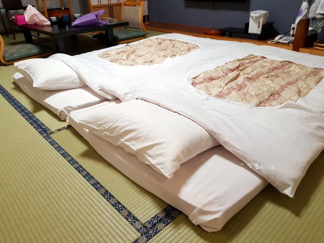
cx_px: 162
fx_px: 243
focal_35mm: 26
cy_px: 122
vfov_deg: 53.0
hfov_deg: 67.3
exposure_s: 1/50
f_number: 1.7
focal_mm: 4.3
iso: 160
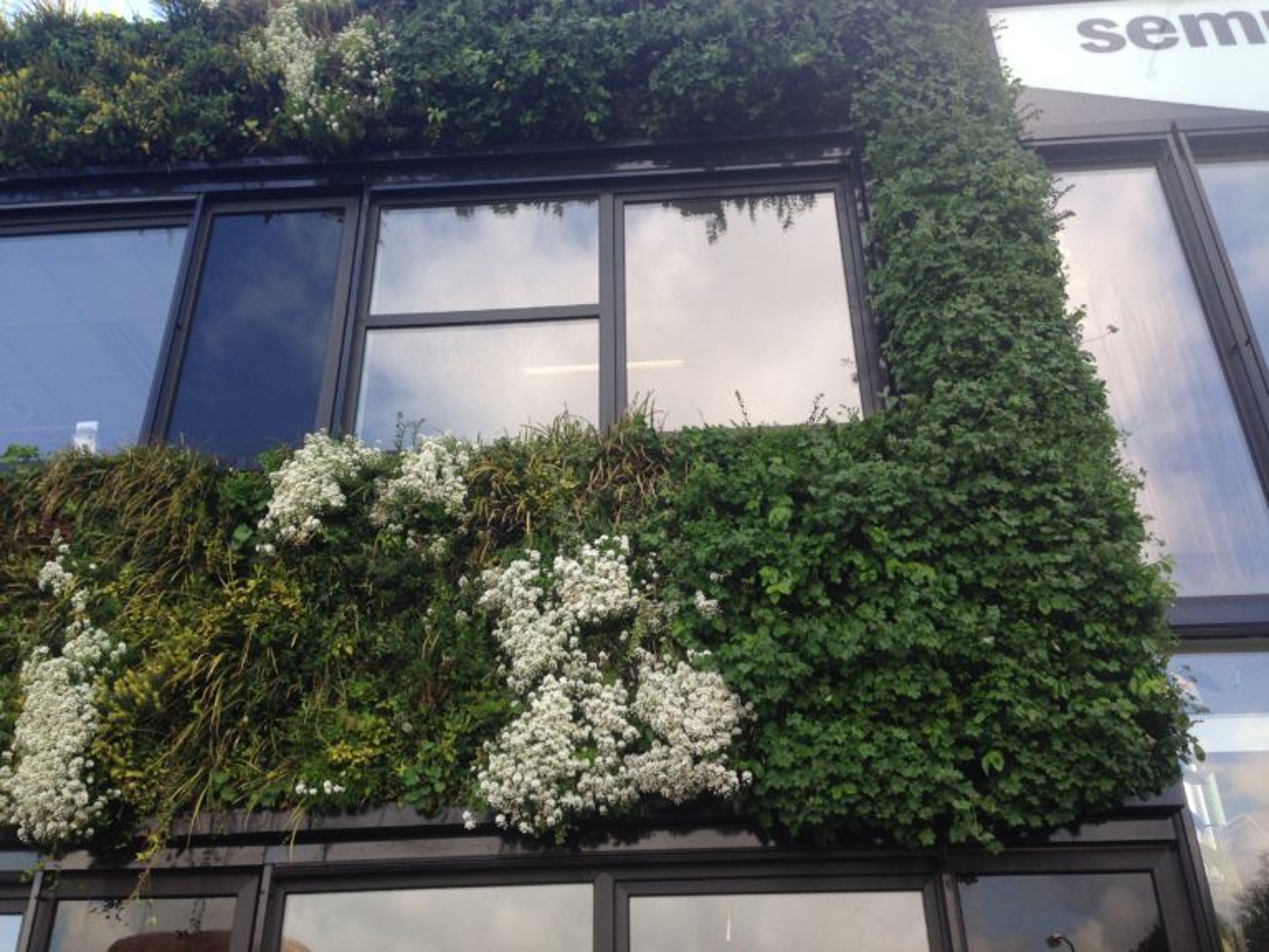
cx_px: 634
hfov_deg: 55.4
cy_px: 476
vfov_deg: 42.9
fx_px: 1210
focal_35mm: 33
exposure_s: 1/270
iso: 50
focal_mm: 4.12
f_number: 2.4
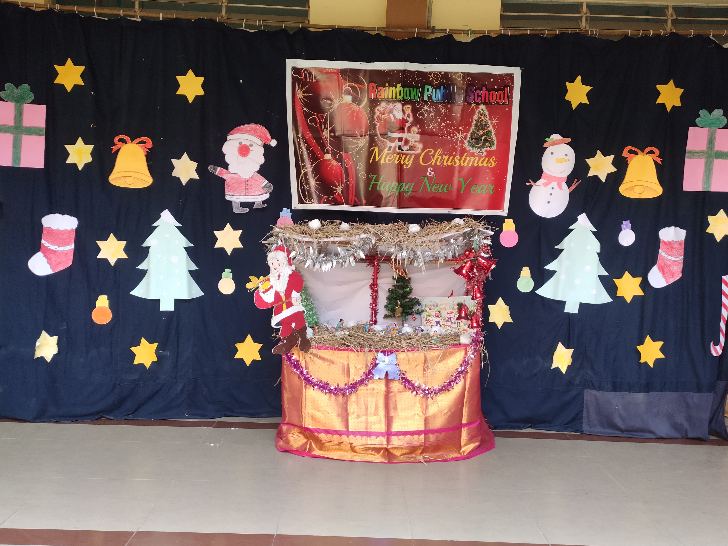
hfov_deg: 69.4
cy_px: 273
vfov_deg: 54.9
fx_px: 526
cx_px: 364
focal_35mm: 25
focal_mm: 4.74
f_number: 1.79
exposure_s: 1/50
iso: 169
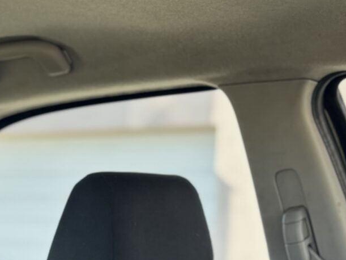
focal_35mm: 109
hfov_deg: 17.6
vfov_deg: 12.5
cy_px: 458
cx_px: -14
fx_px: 1089
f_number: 1.6
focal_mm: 5.96
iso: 50
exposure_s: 1/172
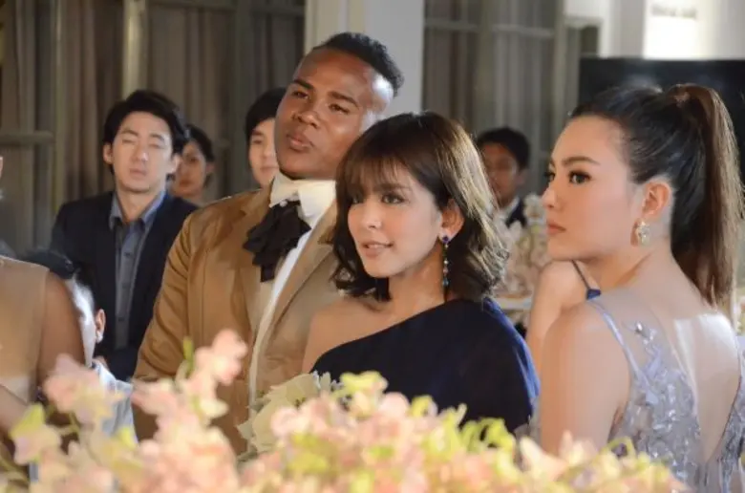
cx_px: 372
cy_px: 246
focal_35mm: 158
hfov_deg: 13.1
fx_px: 3251
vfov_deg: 8.7
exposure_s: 1/80
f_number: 5.6
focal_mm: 105
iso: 5000
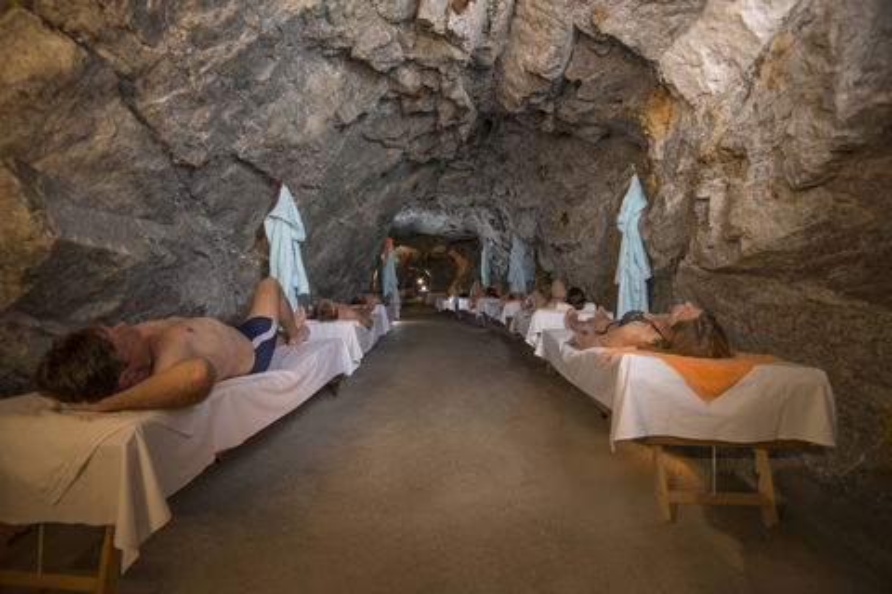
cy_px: 297
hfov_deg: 96.7
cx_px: 446
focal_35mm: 16
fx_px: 396
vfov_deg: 73.7
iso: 320
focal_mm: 16
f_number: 4
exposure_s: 1/80
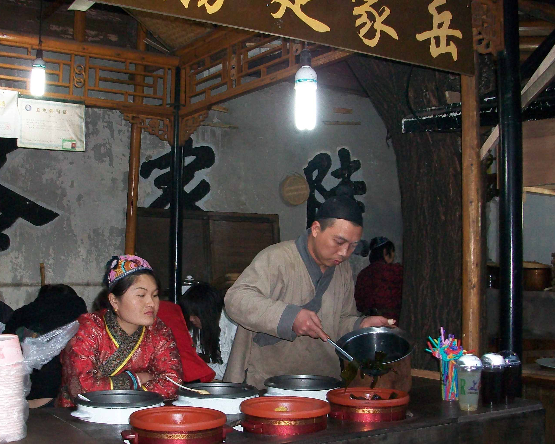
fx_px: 739
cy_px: 230
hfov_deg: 41.1
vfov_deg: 33.4
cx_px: 242
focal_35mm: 45
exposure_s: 1/60
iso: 160
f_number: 2.8
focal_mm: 5.7
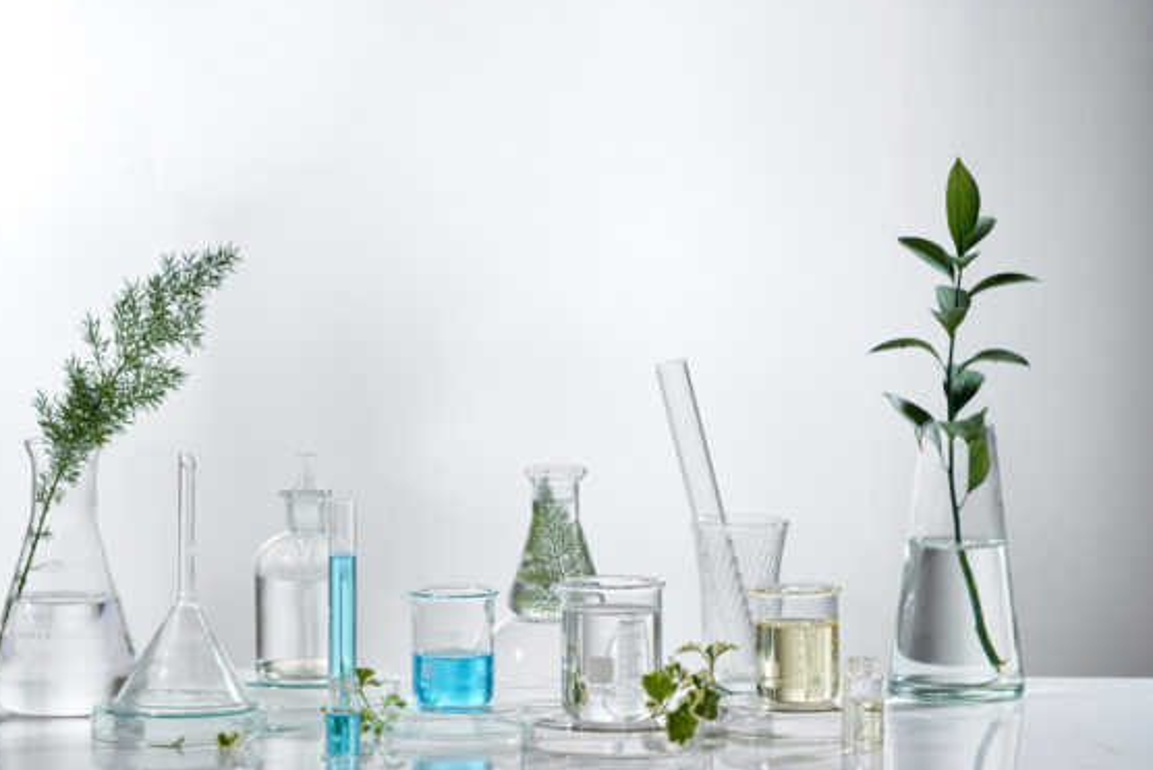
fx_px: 4325
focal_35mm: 135
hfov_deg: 15.2
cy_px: 391
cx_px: 534
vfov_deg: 10.2
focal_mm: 120
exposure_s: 1/160
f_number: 8
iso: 320
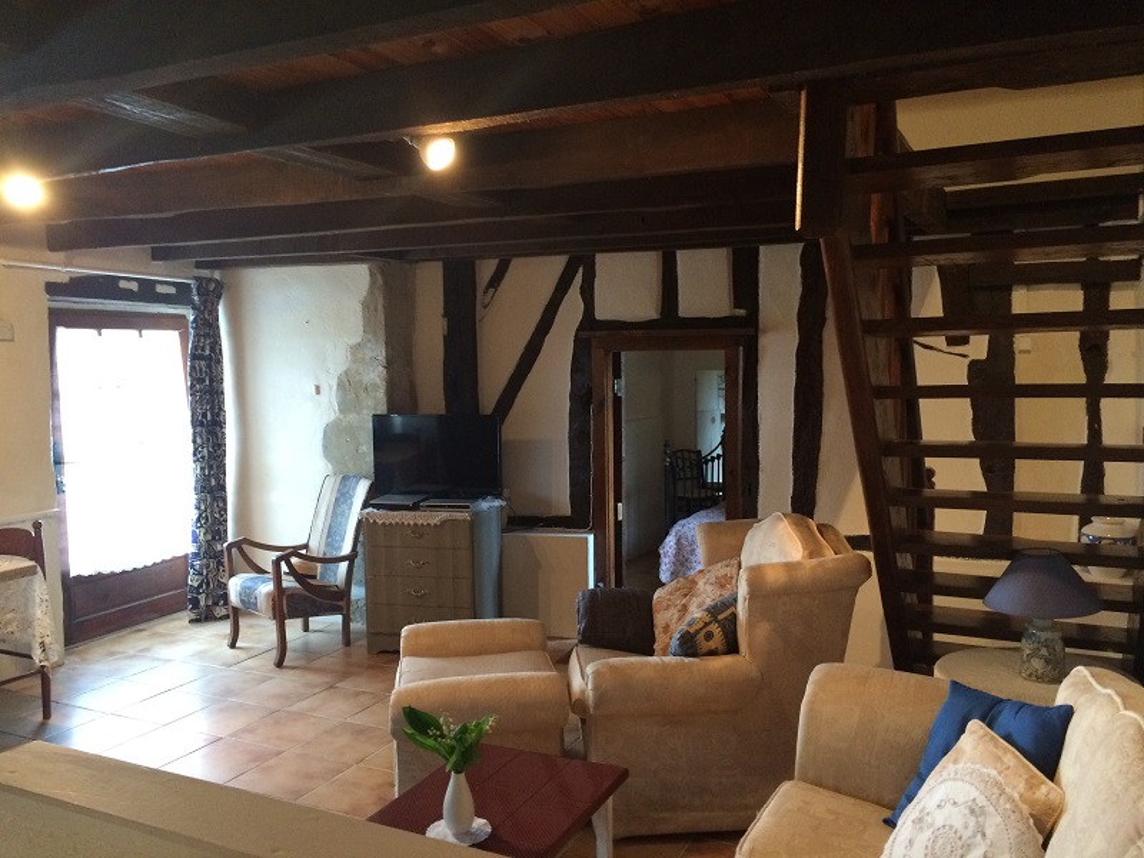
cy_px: 429
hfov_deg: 61.7
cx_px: 572
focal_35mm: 29
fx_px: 958
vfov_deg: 48.2
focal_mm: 4.15
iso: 320
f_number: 2.2
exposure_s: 1/33
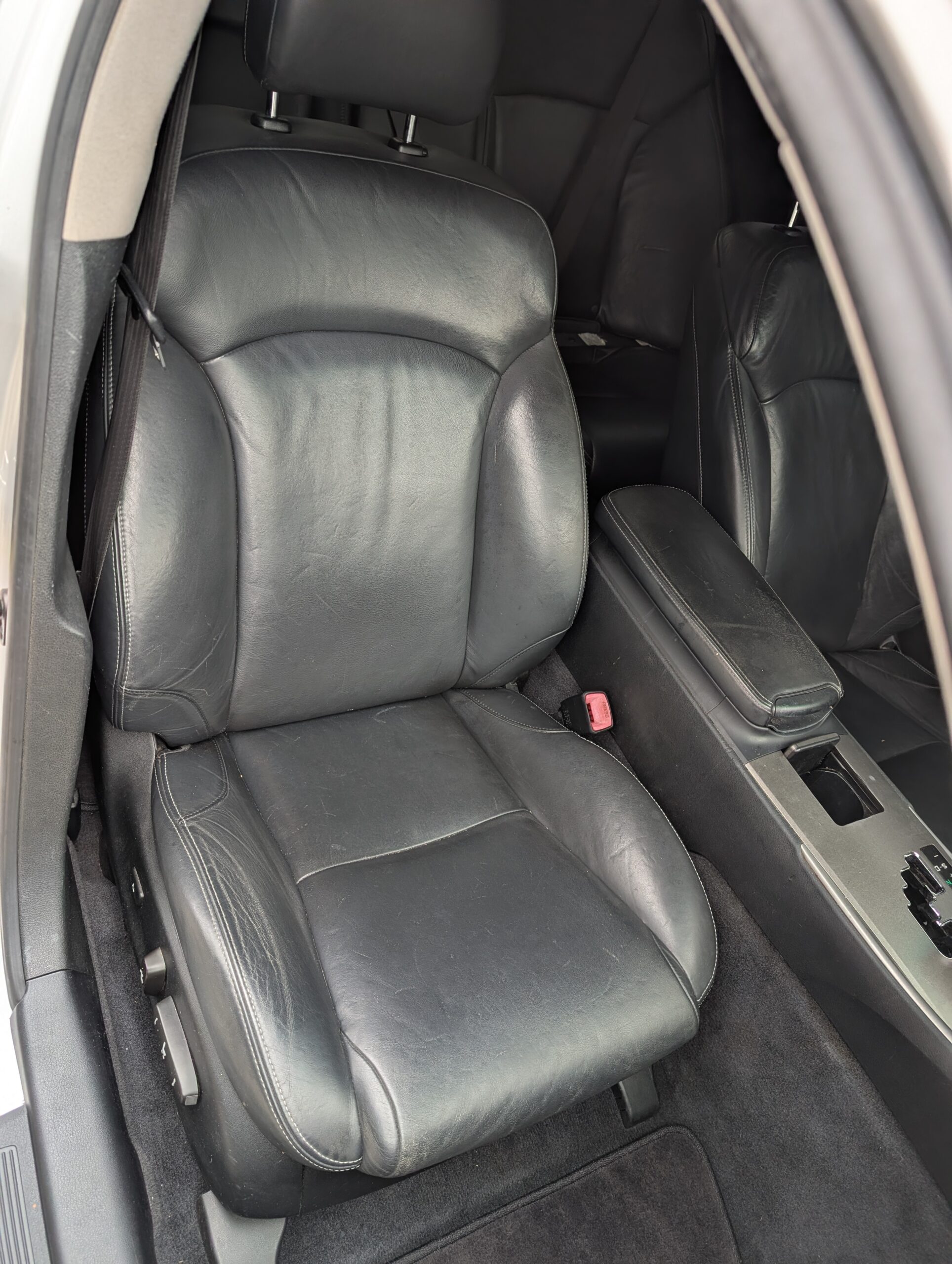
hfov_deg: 56.9
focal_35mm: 24
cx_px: 476
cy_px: 632
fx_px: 878
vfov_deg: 71.5
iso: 174
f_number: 1.68
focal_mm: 6.9
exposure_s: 1/496
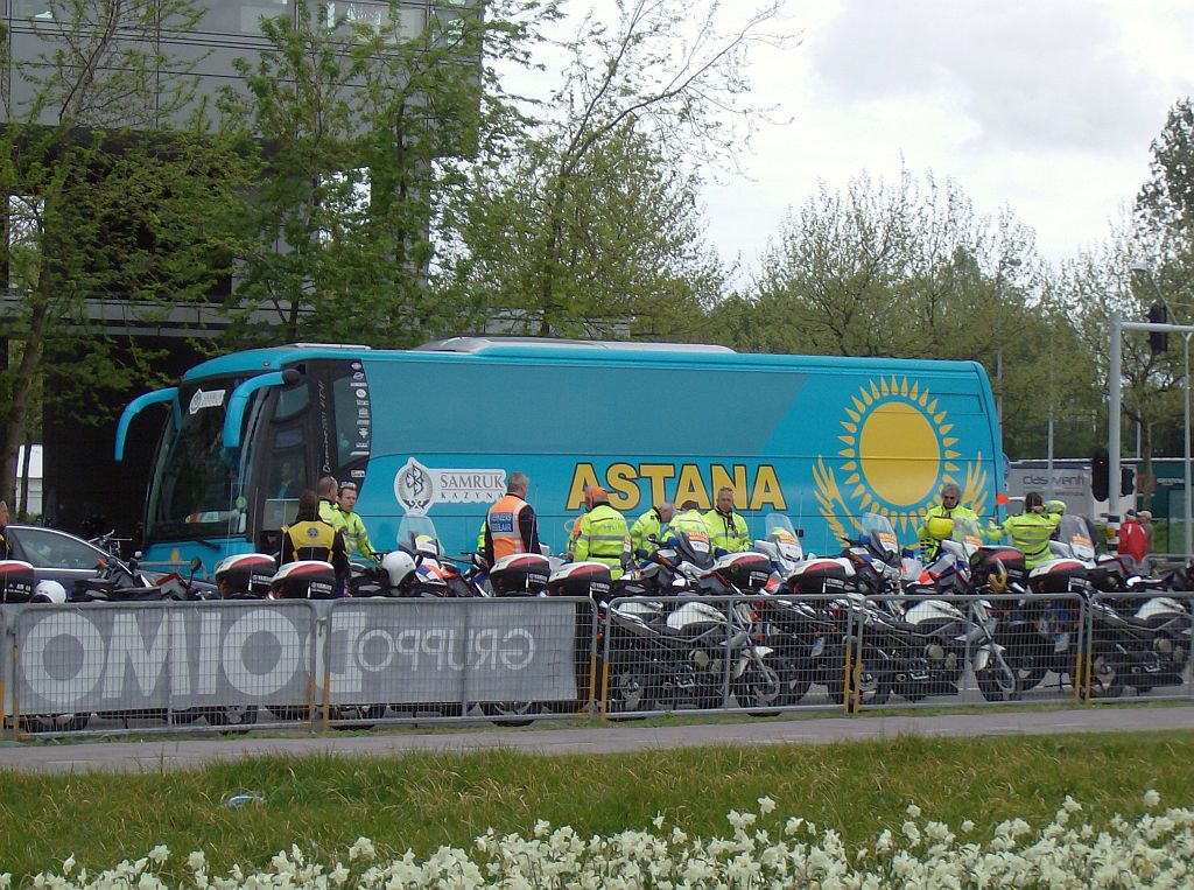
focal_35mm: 108
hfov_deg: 18.3
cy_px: 445
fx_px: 3717
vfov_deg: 13.7
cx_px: 597
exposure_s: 1/345
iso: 100
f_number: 4.8
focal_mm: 18
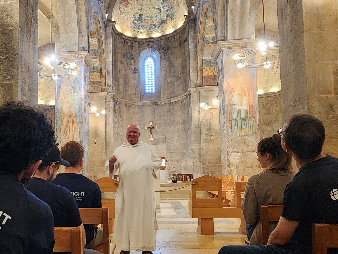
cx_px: 103
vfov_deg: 45.2
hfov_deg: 56.6
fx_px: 303
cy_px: 155
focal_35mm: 31
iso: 640
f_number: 2.2
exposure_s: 1/25
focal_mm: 2.2
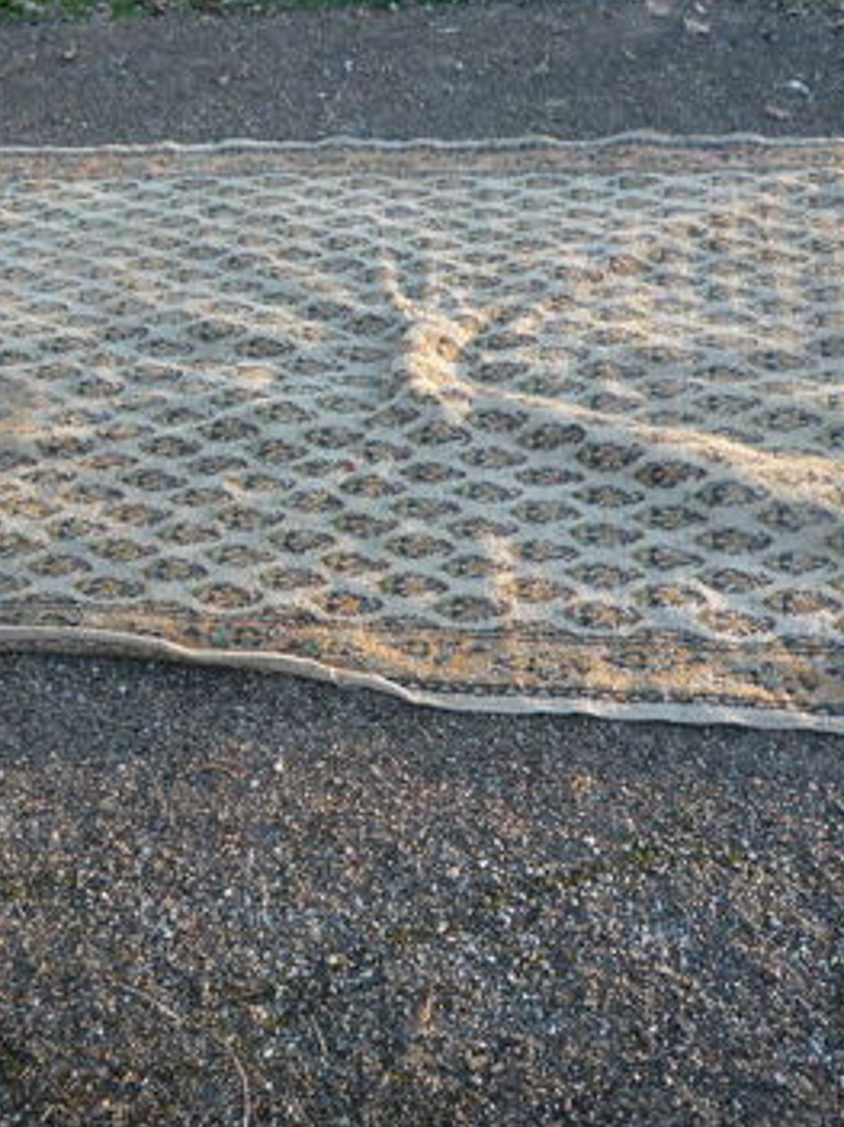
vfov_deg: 45.8
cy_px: 552
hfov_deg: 35.1
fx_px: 1334
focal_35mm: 41
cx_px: 420
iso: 100
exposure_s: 1/80
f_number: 3.3
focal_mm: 5.2
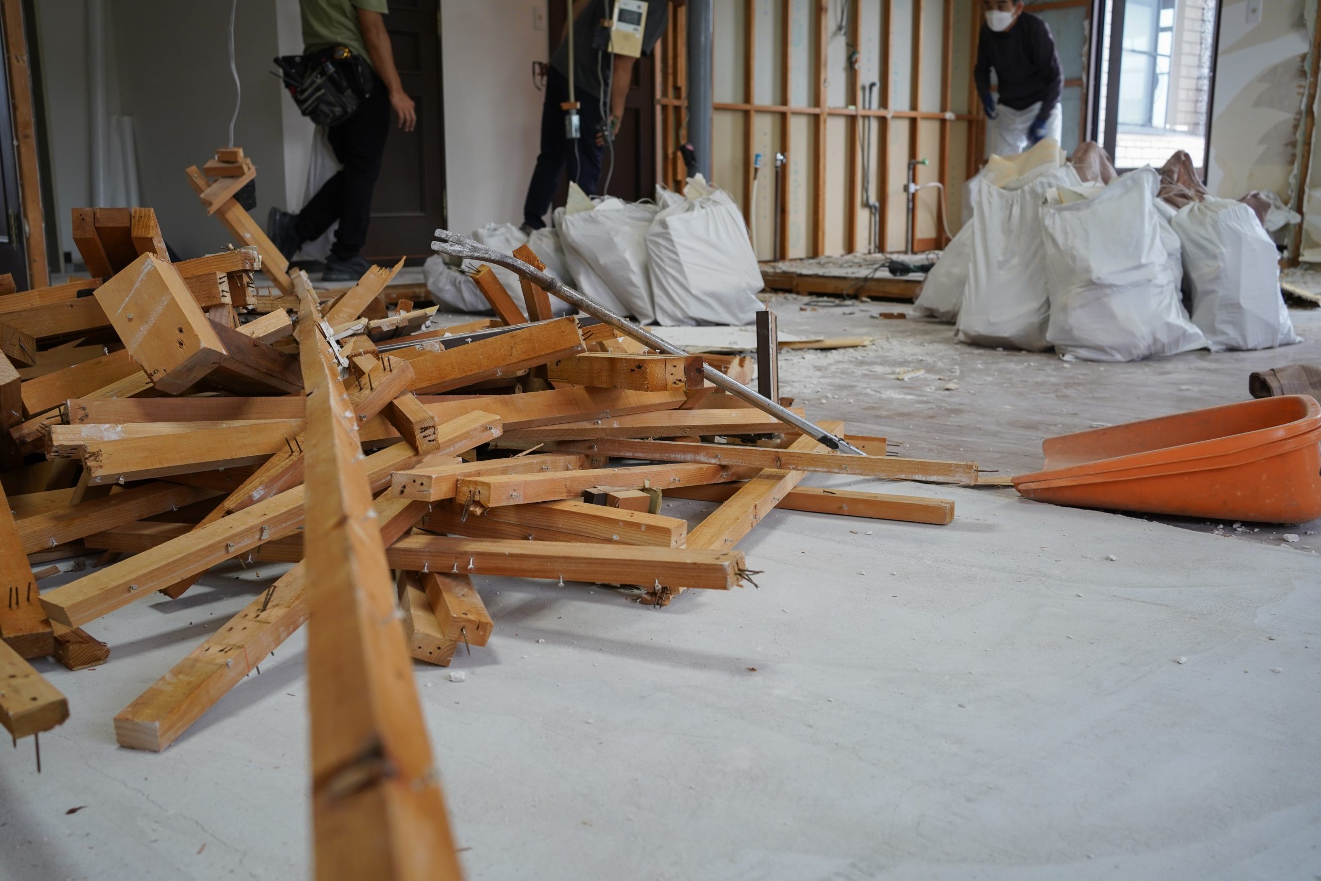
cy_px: 440
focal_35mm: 35
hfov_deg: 54.4
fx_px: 1284
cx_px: 660
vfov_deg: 37.9
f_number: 6.3
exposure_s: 1/40
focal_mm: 35
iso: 800
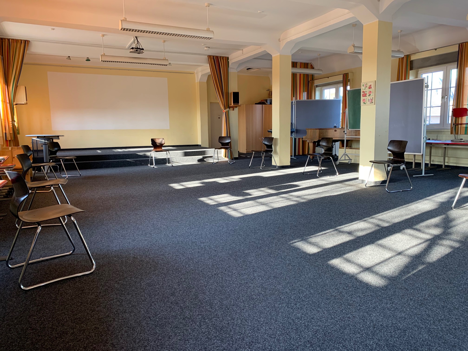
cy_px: 176
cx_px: 234
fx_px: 352
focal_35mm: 26
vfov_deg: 53.1
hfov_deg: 67.3
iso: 100
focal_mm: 4.25
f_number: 1.8
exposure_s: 1/73
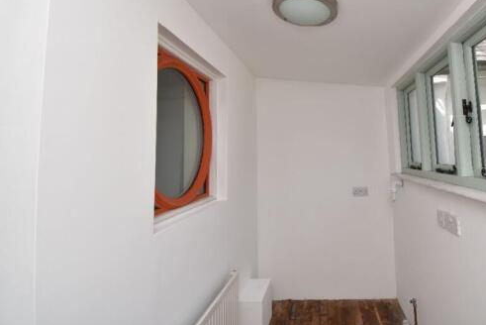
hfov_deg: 81.2
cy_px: 132
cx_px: 323
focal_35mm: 20
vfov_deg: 61.5
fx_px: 270
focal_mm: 10
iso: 100
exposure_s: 1/200
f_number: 6.3
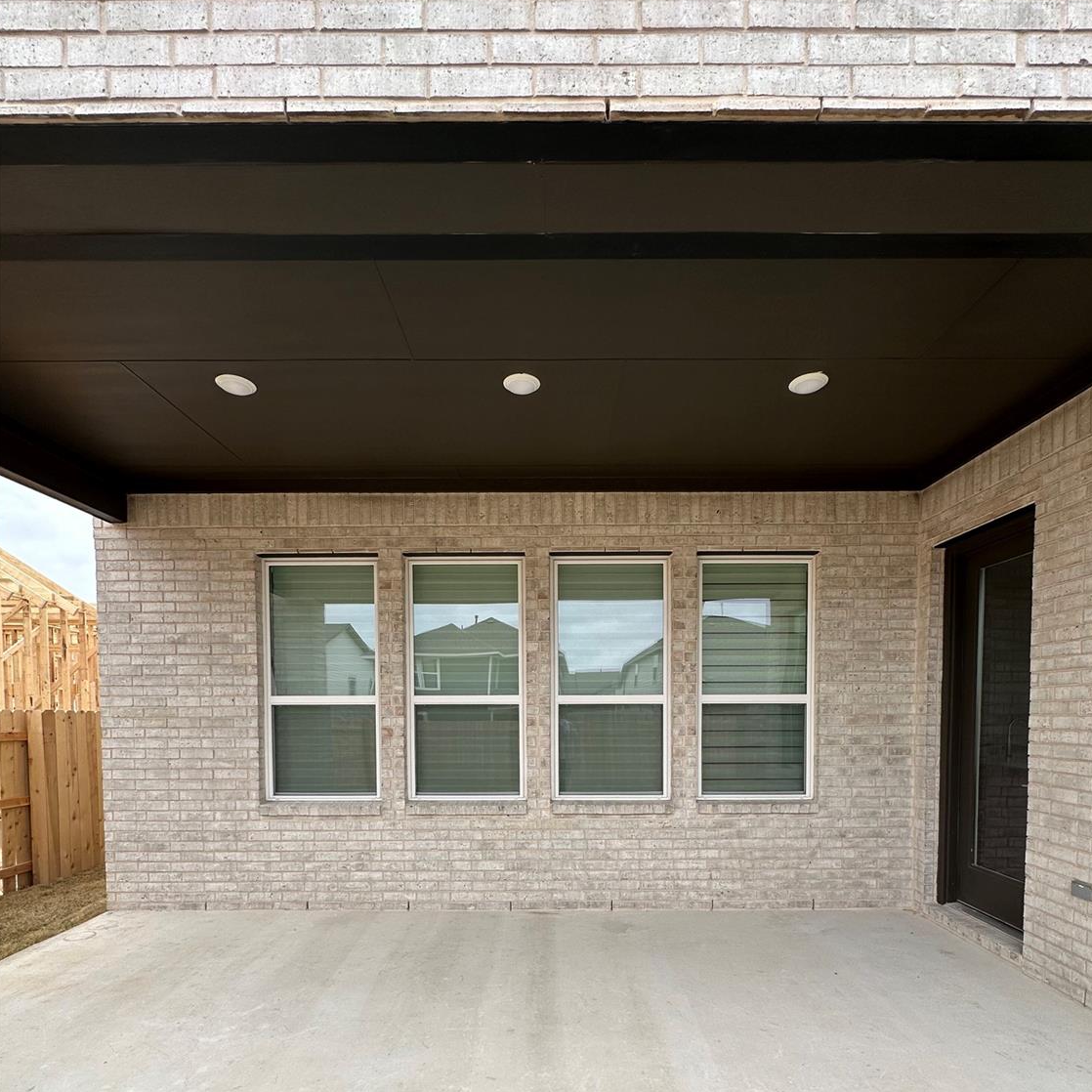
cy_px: 735
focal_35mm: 17
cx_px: 557
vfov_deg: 80.9
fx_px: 607
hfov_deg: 84.0
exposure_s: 1/769
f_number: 2.2
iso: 40
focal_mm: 2.22
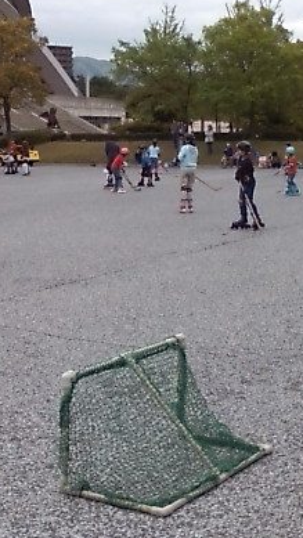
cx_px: 143
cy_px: 246
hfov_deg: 23.1
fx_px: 742
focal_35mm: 52
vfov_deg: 39.8
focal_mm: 3.73
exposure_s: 1/769
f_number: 3.5
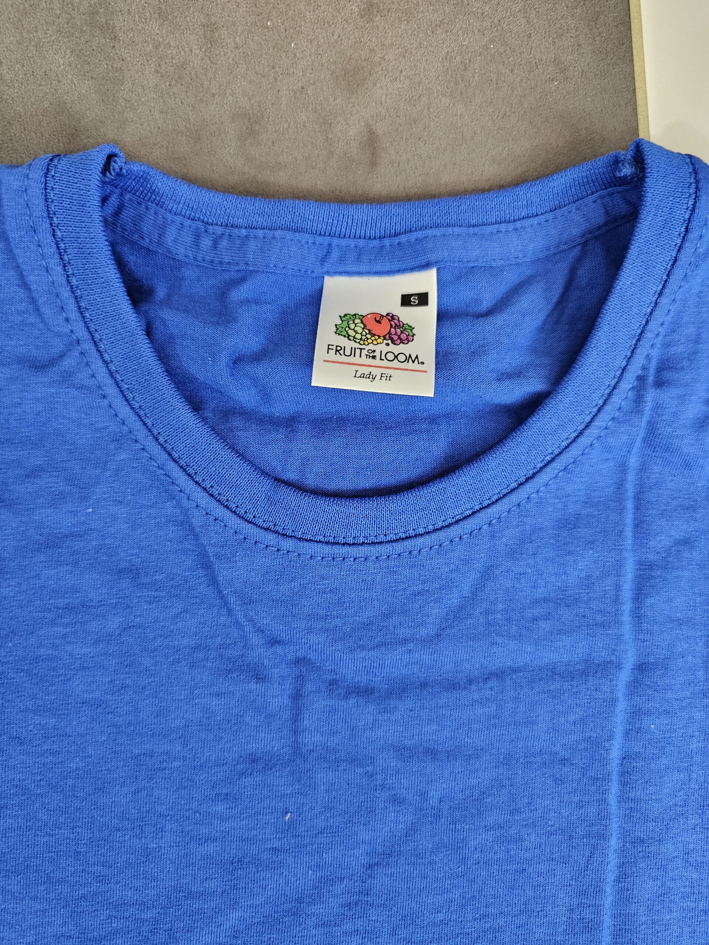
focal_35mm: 23
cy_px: 472
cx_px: 354
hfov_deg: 58.9
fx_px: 628
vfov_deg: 73.9
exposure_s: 1/52
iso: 200
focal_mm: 6.3
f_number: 1.7
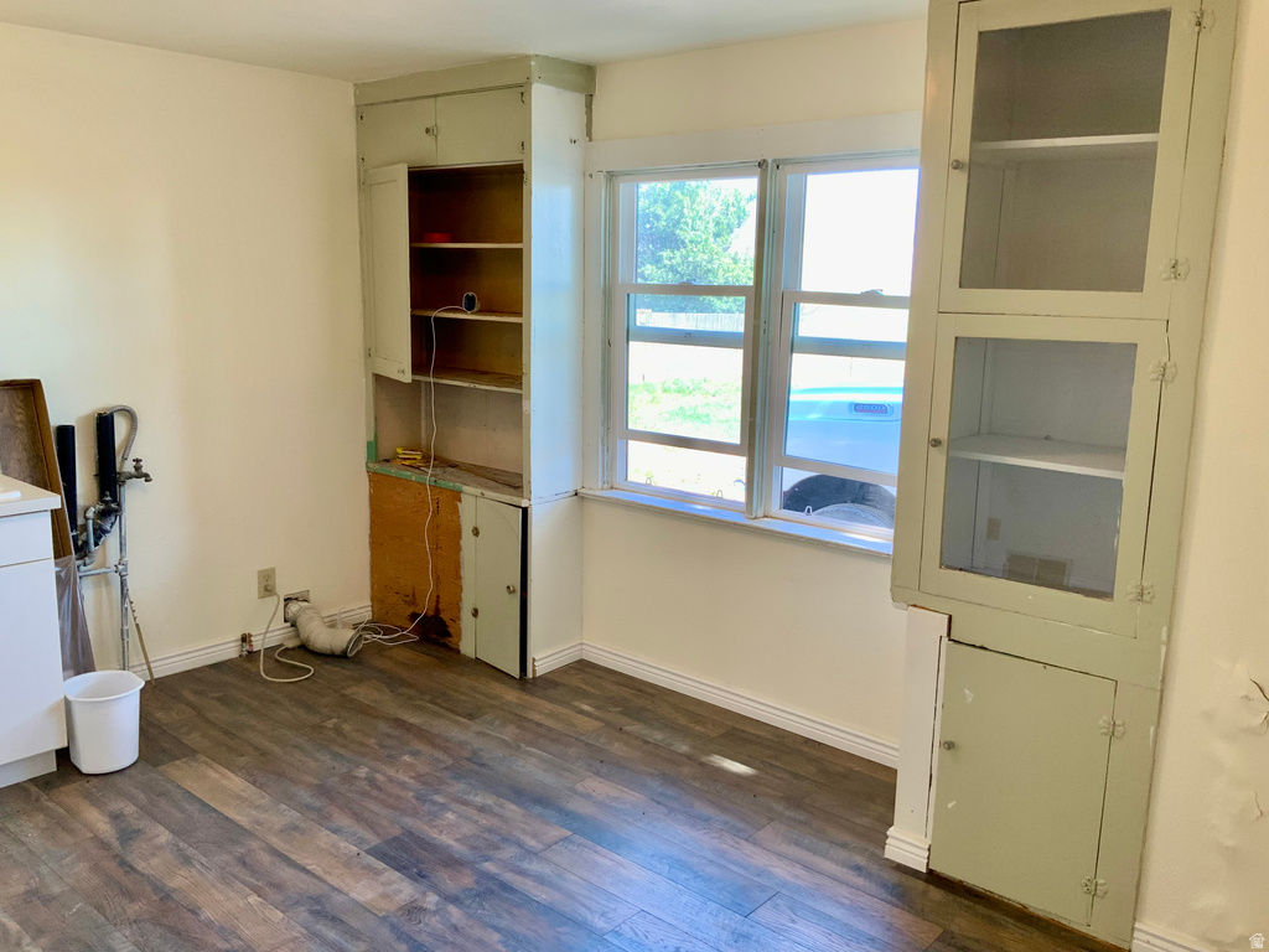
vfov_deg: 48.2
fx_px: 1063
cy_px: 476
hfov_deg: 61.7
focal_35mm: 29
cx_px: 634
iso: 50
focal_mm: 3
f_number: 1.8
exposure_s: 1/60
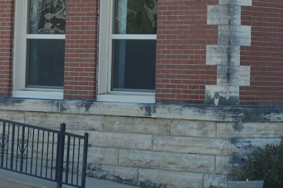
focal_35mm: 195
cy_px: -36
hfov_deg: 10.5
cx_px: 198
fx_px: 1532
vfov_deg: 7.0
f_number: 6.3
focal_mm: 50
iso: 100
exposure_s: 1/160
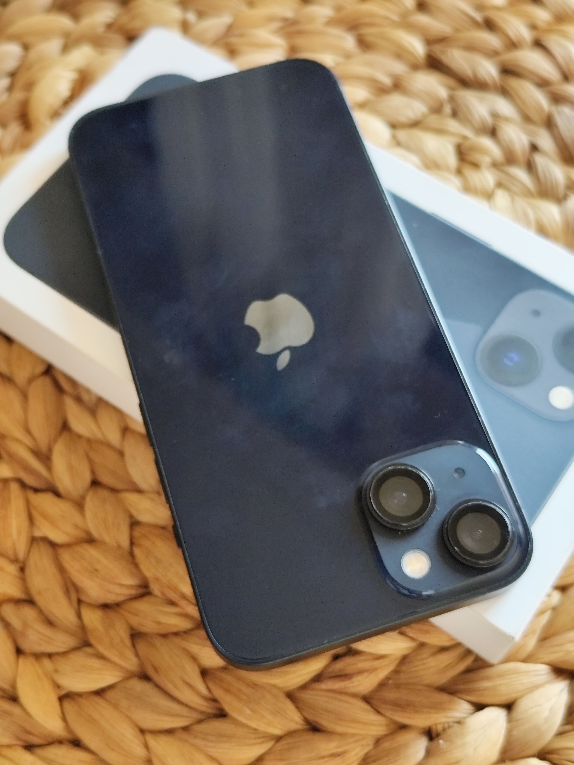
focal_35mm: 46
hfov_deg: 31.5
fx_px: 1017
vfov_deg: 41.2
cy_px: 382
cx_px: 287
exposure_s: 1/100
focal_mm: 6.14
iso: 100
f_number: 1.65
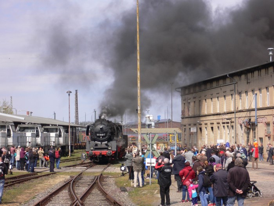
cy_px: 103
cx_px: 137
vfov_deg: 14.1
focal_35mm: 105
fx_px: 831
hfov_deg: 18.7
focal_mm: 17.4
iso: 100
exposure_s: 1/500
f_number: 5
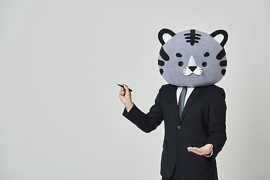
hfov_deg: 32.4
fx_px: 465
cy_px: 90
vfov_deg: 21.9
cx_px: 135
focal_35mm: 62
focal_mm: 62
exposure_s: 1/125
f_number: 8
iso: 100
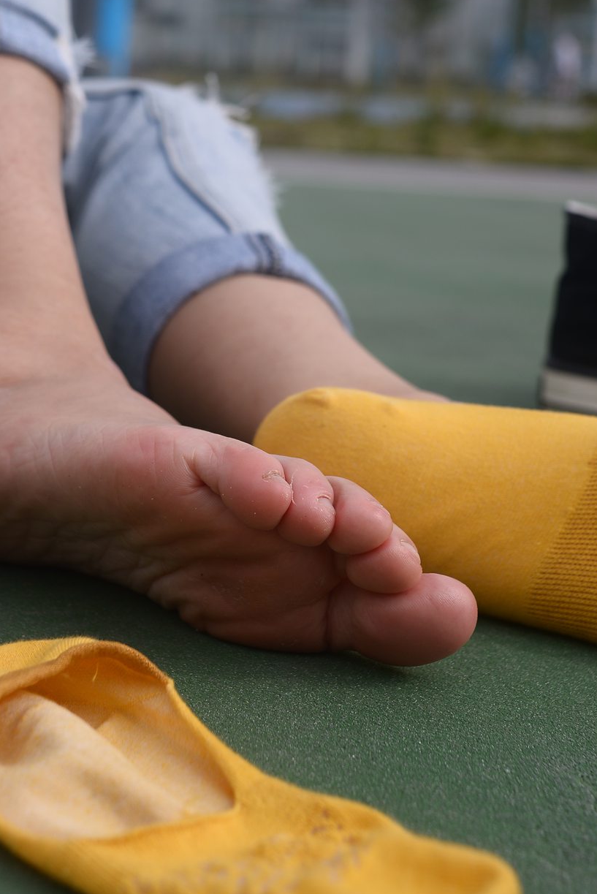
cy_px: 290
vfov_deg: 33.1
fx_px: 1490
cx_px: 241
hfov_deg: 22.6
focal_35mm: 60
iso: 100
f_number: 6.3
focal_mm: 35
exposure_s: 1/640
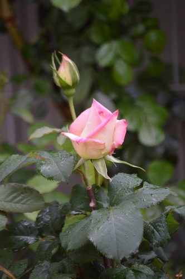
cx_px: 92
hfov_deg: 4.6
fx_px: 2319
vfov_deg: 6.9
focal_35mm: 300
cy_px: 140
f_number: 5.6
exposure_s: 1/200
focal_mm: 200
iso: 400
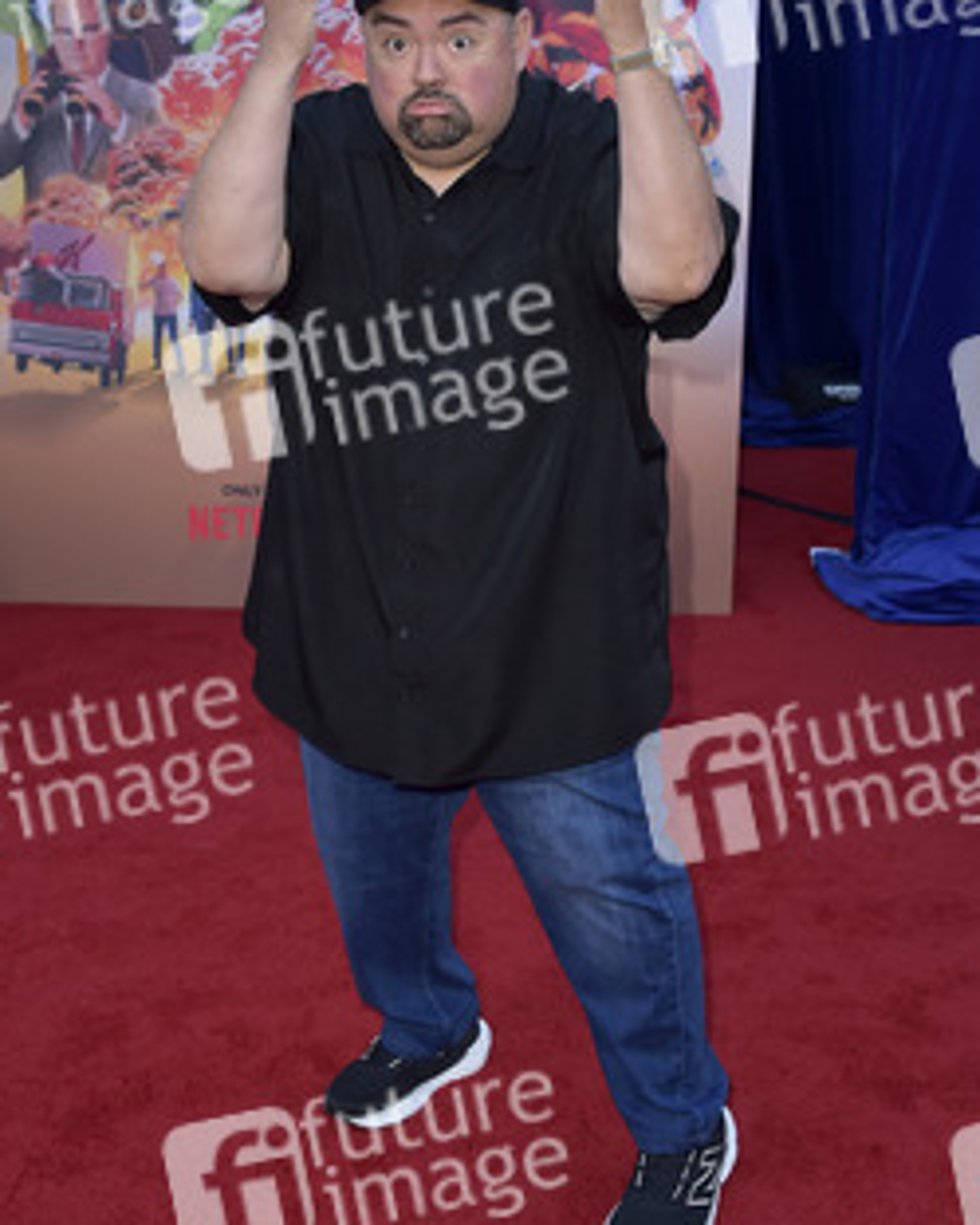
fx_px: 1486
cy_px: 575
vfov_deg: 44.8
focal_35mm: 41
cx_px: 482
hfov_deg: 36.5
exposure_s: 1/250
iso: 400
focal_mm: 34
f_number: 6.3
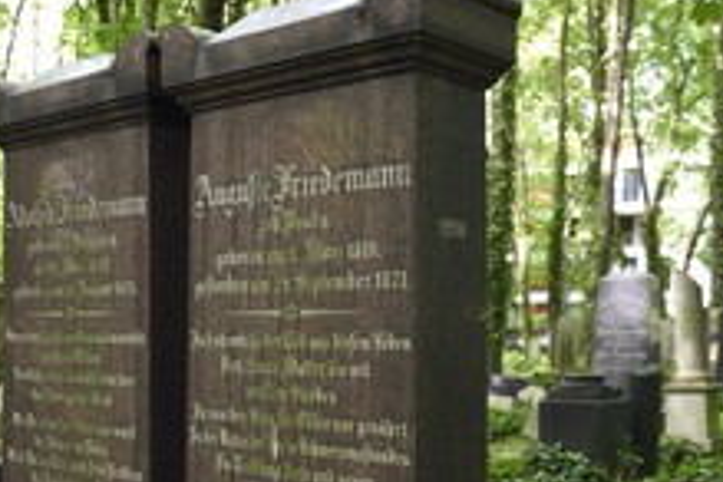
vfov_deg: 28.7
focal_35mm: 46
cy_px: 373
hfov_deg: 39.0
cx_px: 43
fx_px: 924
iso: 800
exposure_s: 1/80
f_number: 5
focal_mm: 24
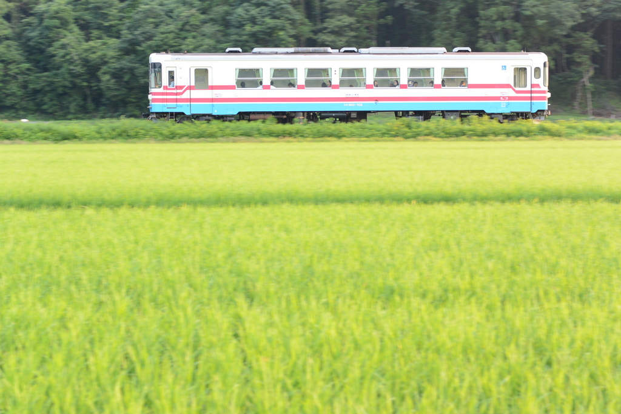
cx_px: 310
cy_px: 207
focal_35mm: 86
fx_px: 1483
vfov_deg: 15.9
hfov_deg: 23.7
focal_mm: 32
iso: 160
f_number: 2.5
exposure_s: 1/80
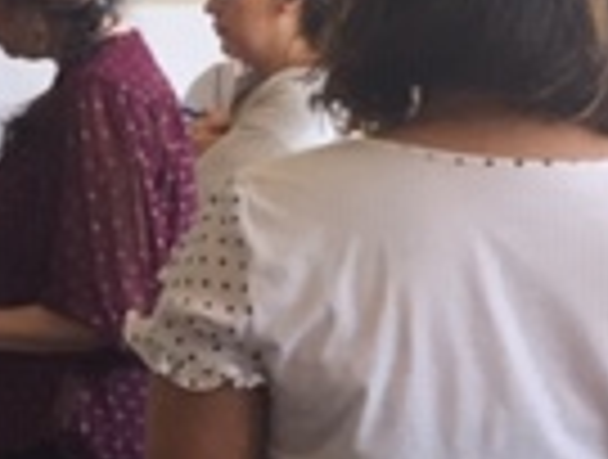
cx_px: -432
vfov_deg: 10.9
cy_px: 302
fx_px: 2413
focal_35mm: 137
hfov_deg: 13.2
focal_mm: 4.15
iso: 32
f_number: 2.2
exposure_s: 1/30
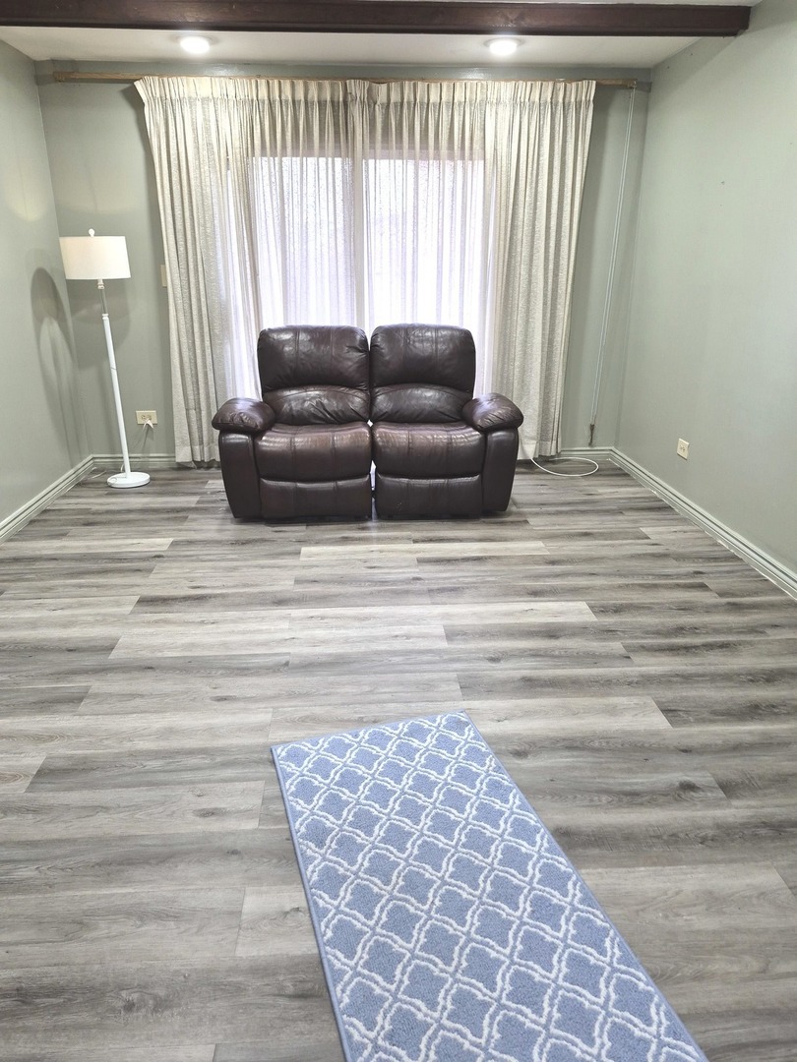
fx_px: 706
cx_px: 398
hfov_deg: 58.9
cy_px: 531
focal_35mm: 23
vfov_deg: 73.9
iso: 200
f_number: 1.8
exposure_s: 1/120
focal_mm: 5.4
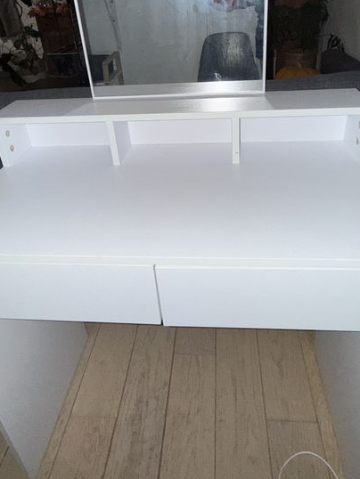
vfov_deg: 64.9
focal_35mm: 26
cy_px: 148
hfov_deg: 53.1
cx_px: 188
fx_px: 360
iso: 80
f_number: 2.2
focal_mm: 2.22
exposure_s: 1/70
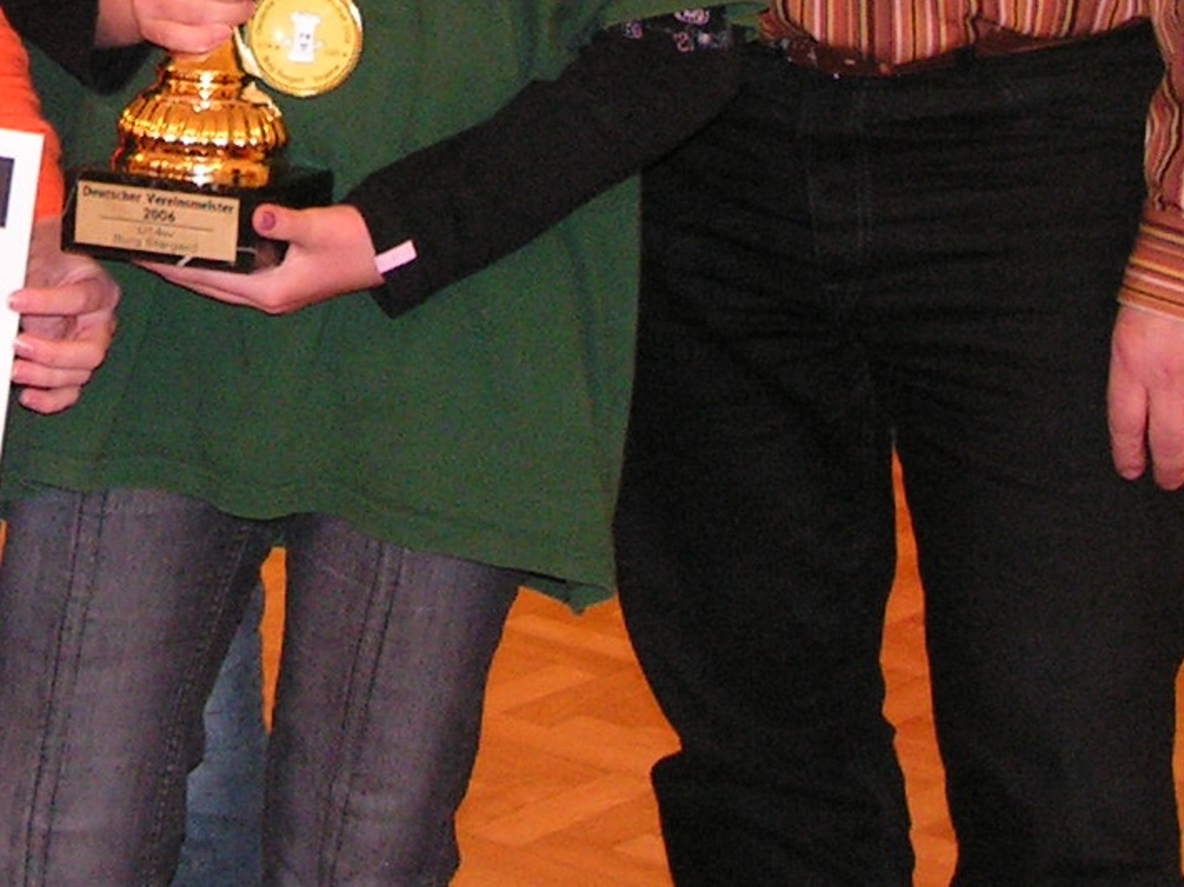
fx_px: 4342
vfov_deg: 11.5
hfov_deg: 15.4
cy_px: -90
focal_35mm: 127
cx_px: 140
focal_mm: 7.4
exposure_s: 1/40
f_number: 3.2
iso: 200
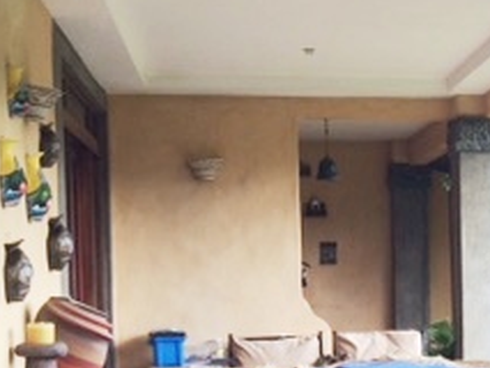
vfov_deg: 16.8
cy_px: 320
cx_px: 465
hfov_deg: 21.8
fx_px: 1232
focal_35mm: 87
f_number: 2.2
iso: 32
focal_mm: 4.15
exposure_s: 1/144
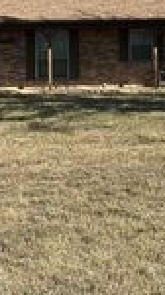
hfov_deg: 16.0
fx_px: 585
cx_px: 66
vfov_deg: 27.5
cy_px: 46
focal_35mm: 75
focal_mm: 6.86
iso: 80
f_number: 1.78
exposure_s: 1/4016
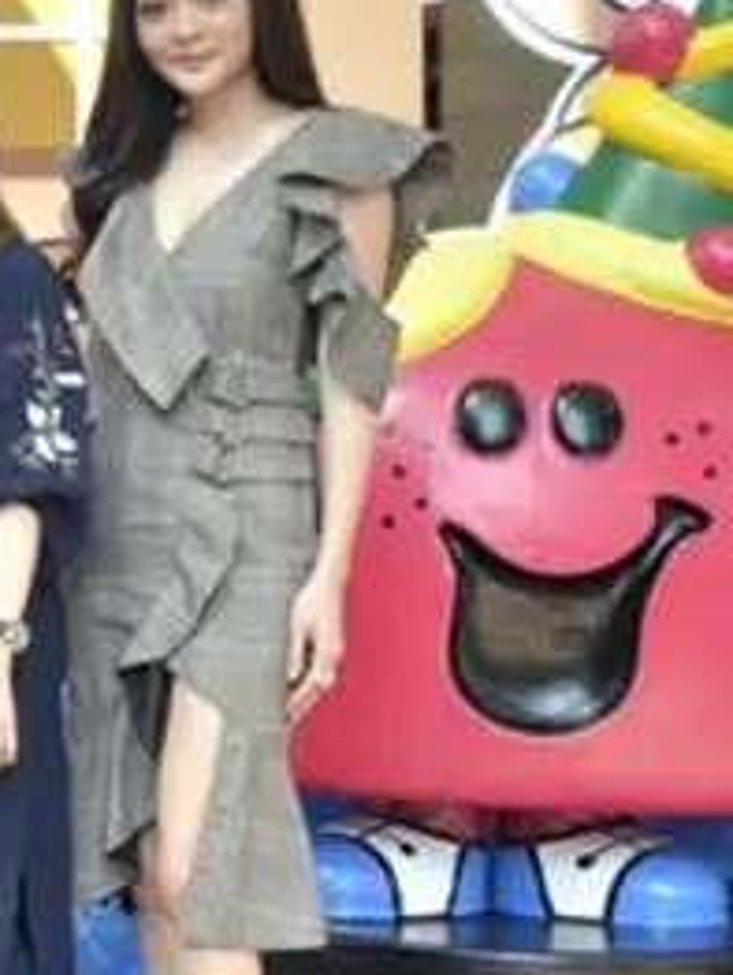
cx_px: -554
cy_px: 536
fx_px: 2774
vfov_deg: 19.9
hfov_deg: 13.6
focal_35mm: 98
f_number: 4.5
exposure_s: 1/200
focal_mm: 23
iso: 1250
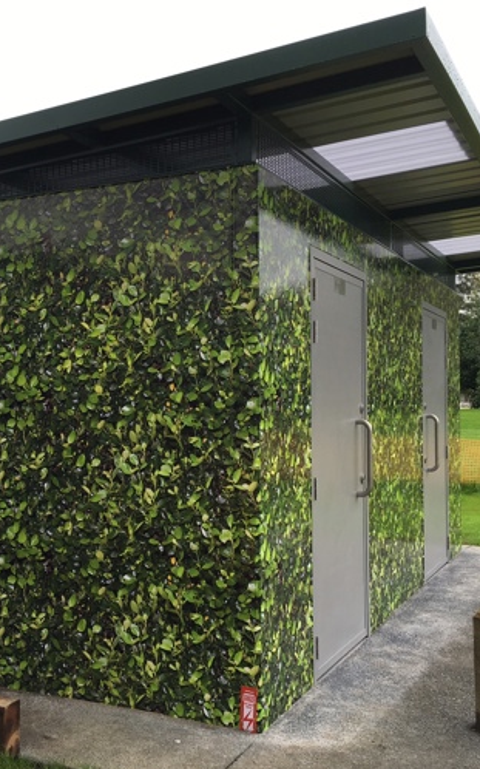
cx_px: 103
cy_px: 392
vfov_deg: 47.2
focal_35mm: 42
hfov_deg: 29.9
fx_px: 880
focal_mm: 4.15
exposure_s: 1/242
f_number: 2.2
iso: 25
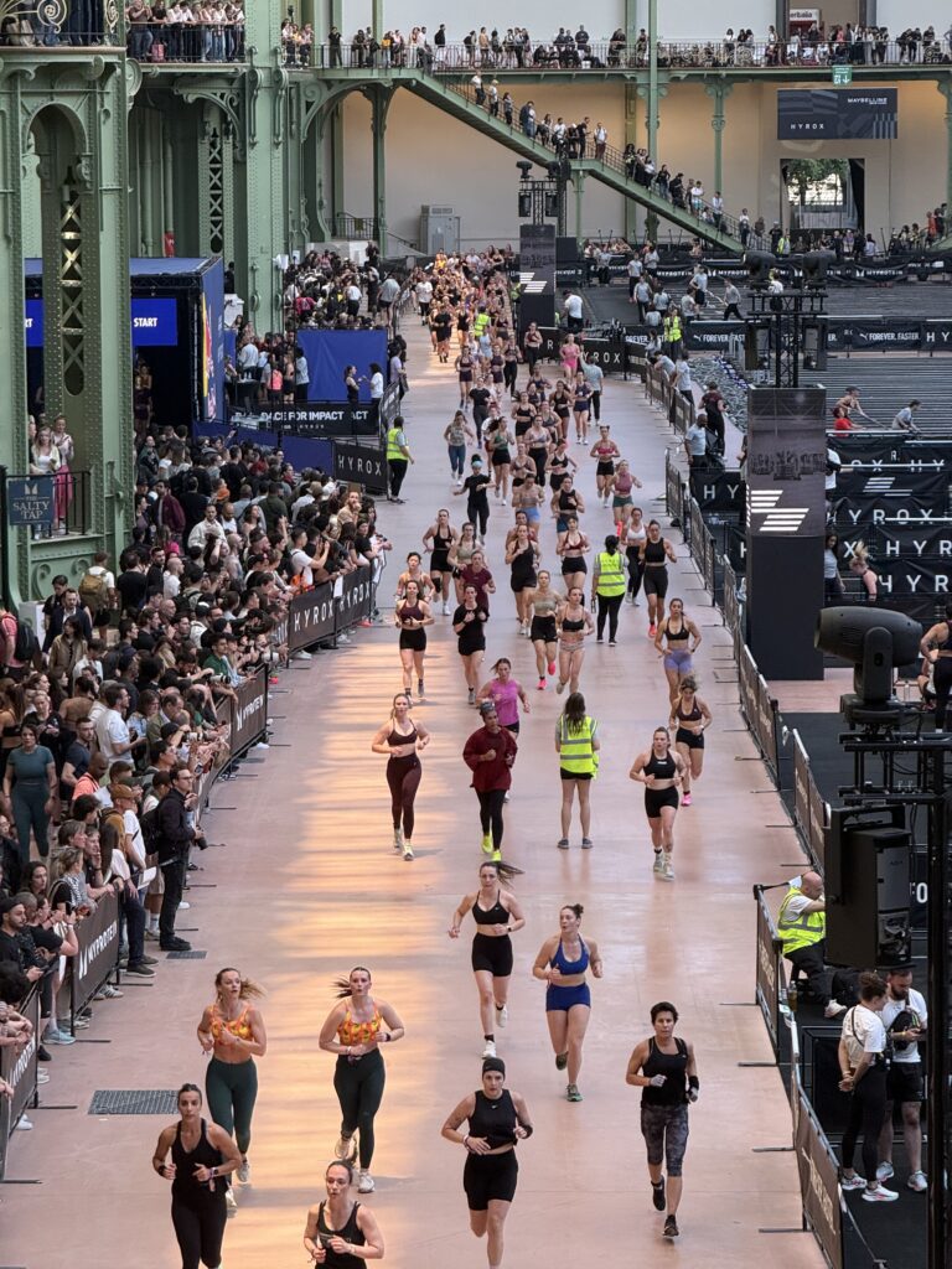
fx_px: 4400
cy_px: 634
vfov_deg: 16.4
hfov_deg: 12.3
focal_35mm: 120
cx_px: 476
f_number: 2.8
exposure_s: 1/100
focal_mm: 15.66
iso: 100
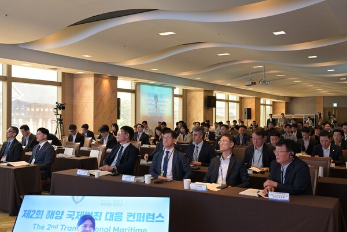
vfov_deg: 36.9
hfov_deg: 53.1
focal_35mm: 36
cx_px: 174
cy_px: 116
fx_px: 347
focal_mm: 24
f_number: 4
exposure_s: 1/40
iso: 560
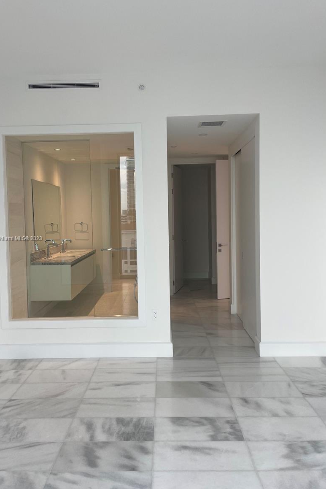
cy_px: 239
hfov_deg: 46.4
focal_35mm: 28
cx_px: 155
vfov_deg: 65.5
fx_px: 380
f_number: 1.6
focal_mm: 4.2
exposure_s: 1/126
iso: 32
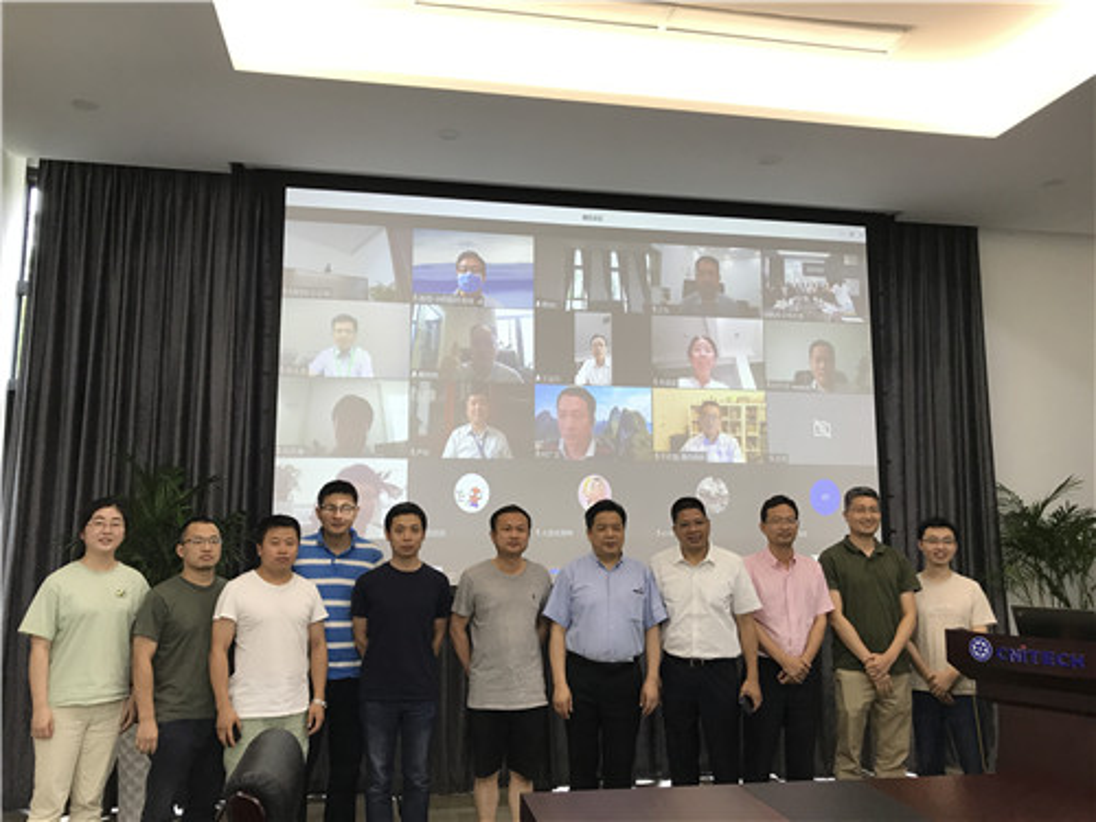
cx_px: 548
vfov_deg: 49.7
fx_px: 887
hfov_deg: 63.4
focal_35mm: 28
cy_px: 411
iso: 32
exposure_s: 1/33
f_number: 1.8
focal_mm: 3.99
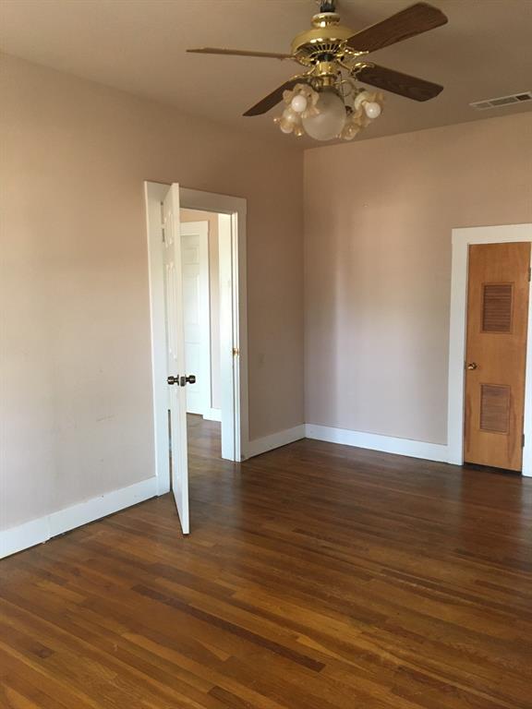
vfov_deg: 61.7
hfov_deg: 48.2
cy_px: 354
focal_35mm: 29
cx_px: 266
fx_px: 594
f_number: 2.2
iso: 125
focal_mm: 4.15
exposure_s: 1/30
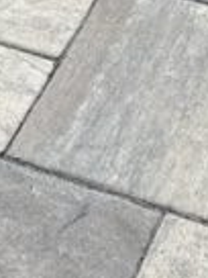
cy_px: -329
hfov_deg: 11.2
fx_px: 977
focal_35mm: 122
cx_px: 383
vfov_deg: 13.2
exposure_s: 1/4132
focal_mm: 4.2
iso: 32
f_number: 1.6
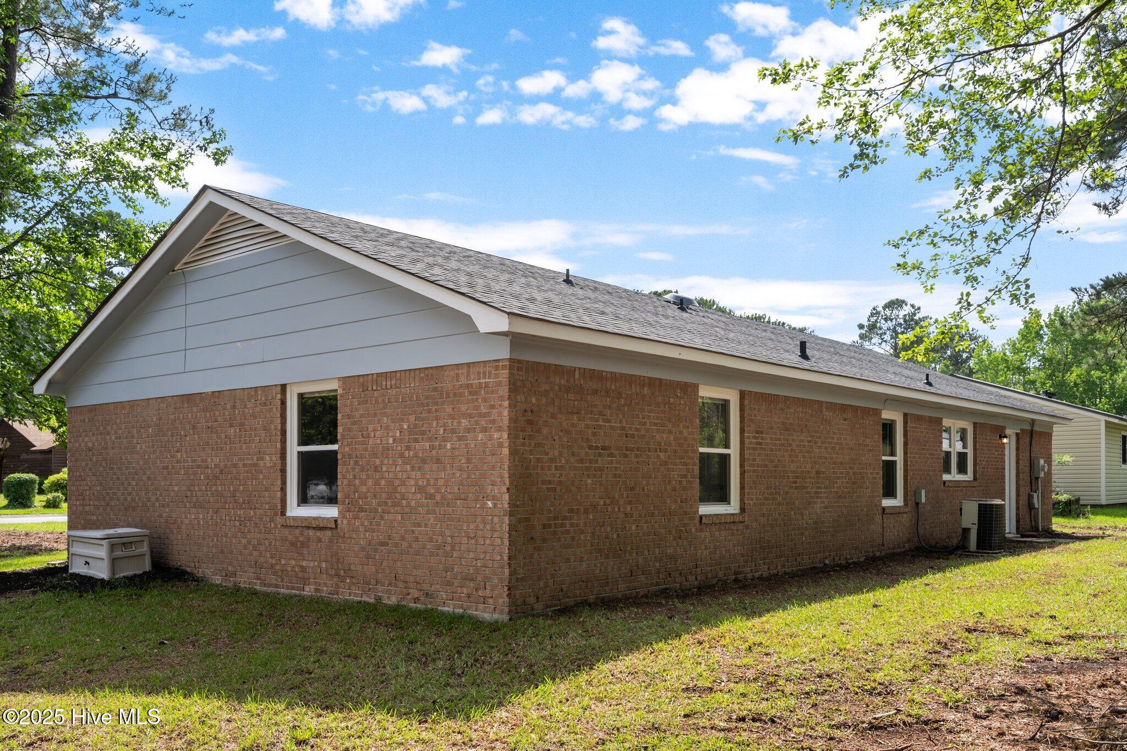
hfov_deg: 61.9
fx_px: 939
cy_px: 376
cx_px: 564
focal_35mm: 30
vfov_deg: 43.6
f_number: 7.1
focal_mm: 30
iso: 80
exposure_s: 1/200
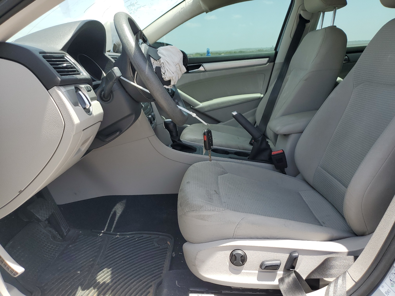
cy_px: 148
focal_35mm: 26
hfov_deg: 67.3
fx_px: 297
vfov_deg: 53.1
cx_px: 198
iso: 50
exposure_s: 1/833
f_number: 1.5
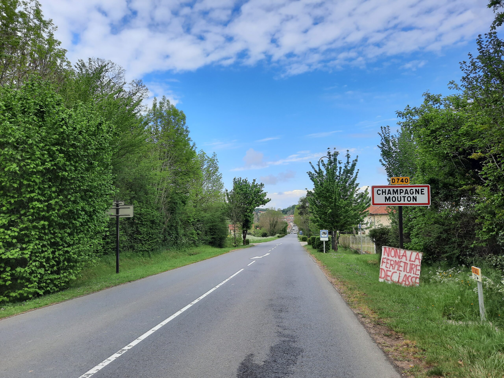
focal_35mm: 25
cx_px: 252
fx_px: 364
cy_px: 189
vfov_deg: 54.9
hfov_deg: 69.4
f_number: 2
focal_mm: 4.6
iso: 32
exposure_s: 1/718
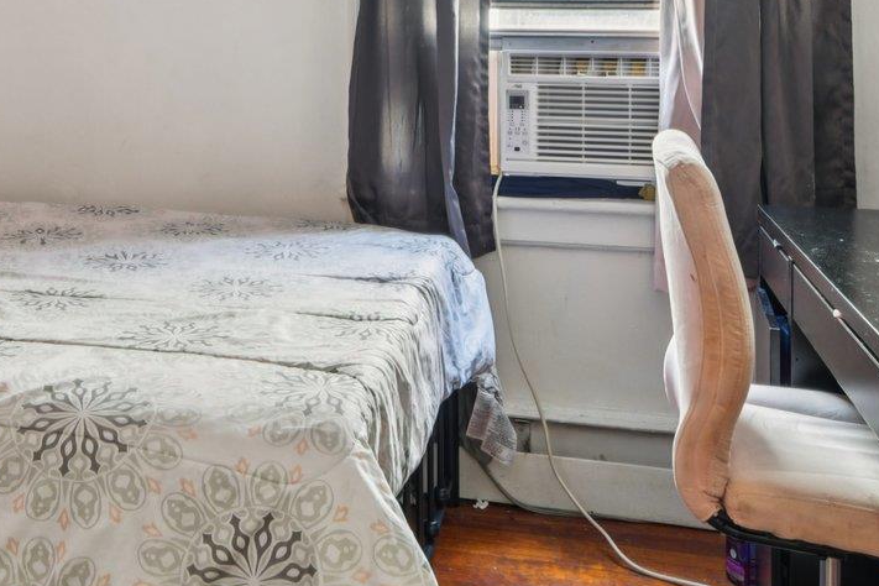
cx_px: 223
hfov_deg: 39.3
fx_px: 1196
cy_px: -3
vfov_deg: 26.1
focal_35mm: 49
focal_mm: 17
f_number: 8
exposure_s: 1/4
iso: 320
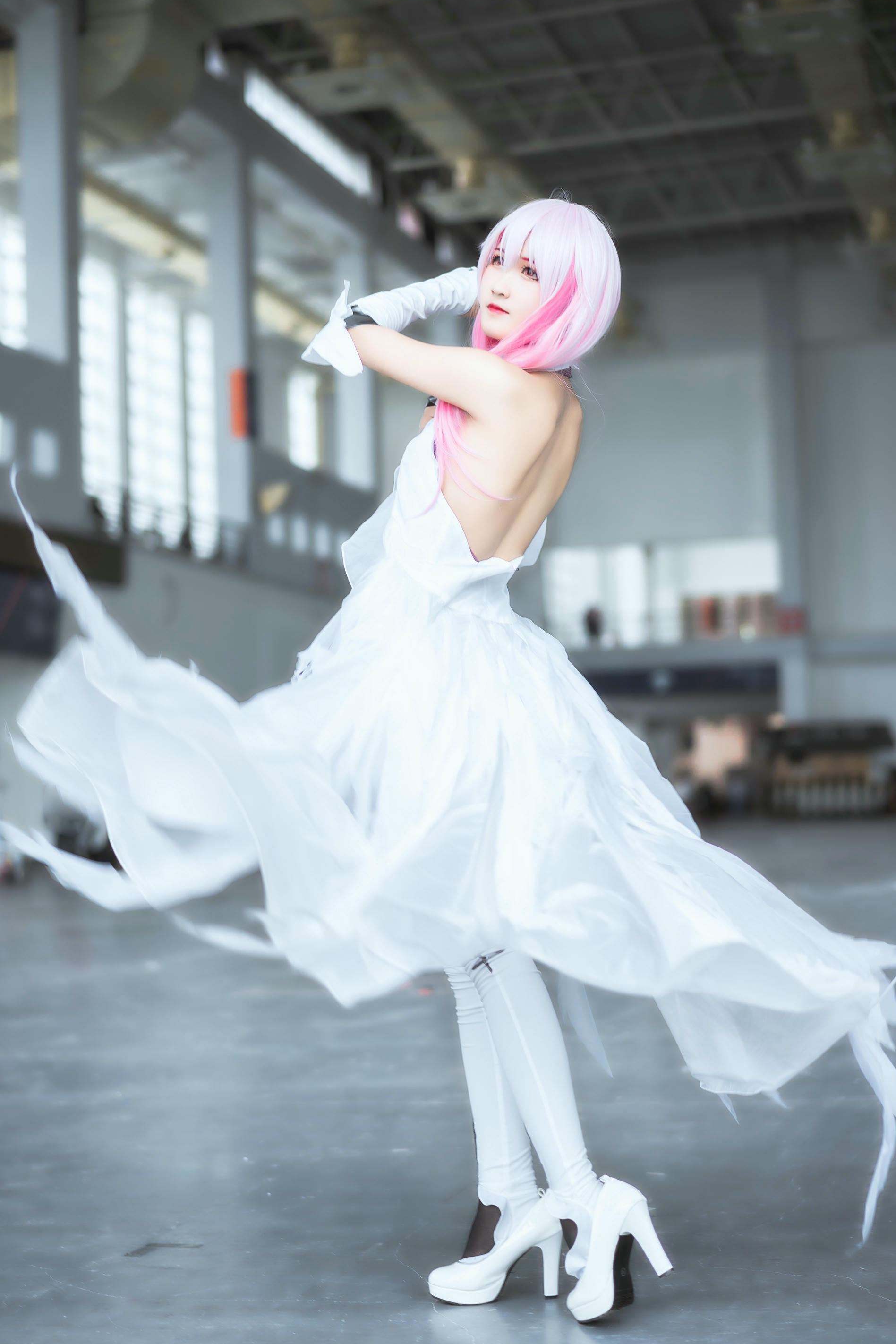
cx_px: 457
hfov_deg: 23.4
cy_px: 680
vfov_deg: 34.5
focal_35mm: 58
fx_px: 2165
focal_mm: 55
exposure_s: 1/80
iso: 100
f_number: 2
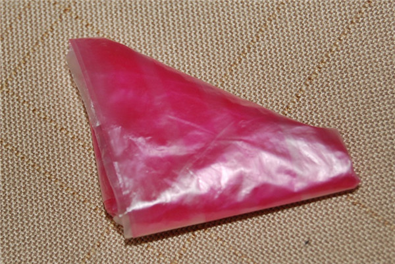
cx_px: 198
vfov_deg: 16.6
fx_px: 905
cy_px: 132
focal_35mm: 82
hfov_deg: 24.6
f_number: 5.6
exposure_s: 1/60
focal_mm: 55
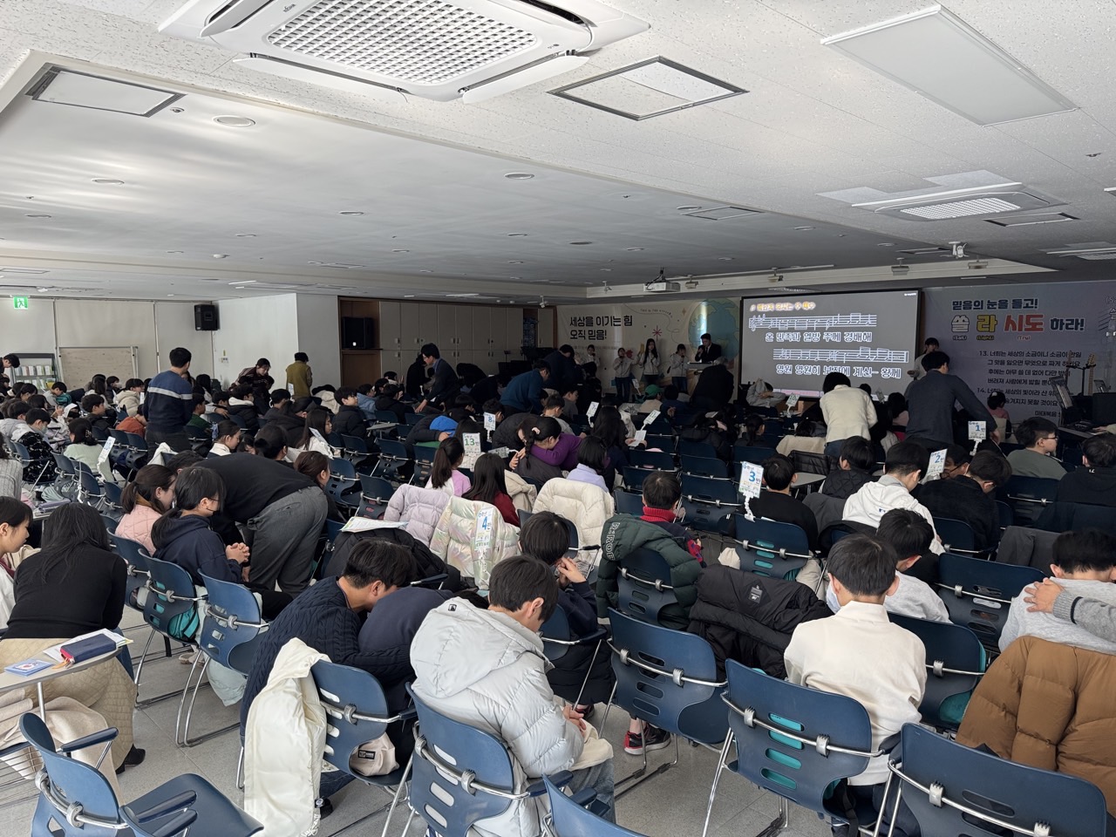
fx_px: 774
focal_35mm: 24
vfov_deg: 56.8
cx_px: 558
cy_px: 418
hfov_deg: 71.6
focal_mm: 6.76
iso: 200
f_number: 1.78
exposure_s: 1/112
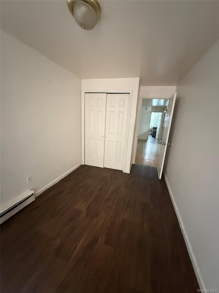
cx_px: 110
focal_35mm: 14
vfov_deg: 102.1
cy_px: 146
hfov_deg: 85.7
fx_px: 118
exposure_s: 1/60
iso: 1250
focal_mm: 2.22
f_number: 2.2
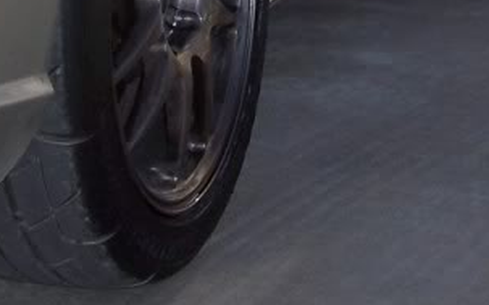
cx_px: 315
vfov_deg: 8.9
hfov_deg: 15.2
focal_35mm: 137
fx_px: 1825
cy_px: -336
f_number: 5.6
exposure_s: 1/350
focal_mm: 5.6
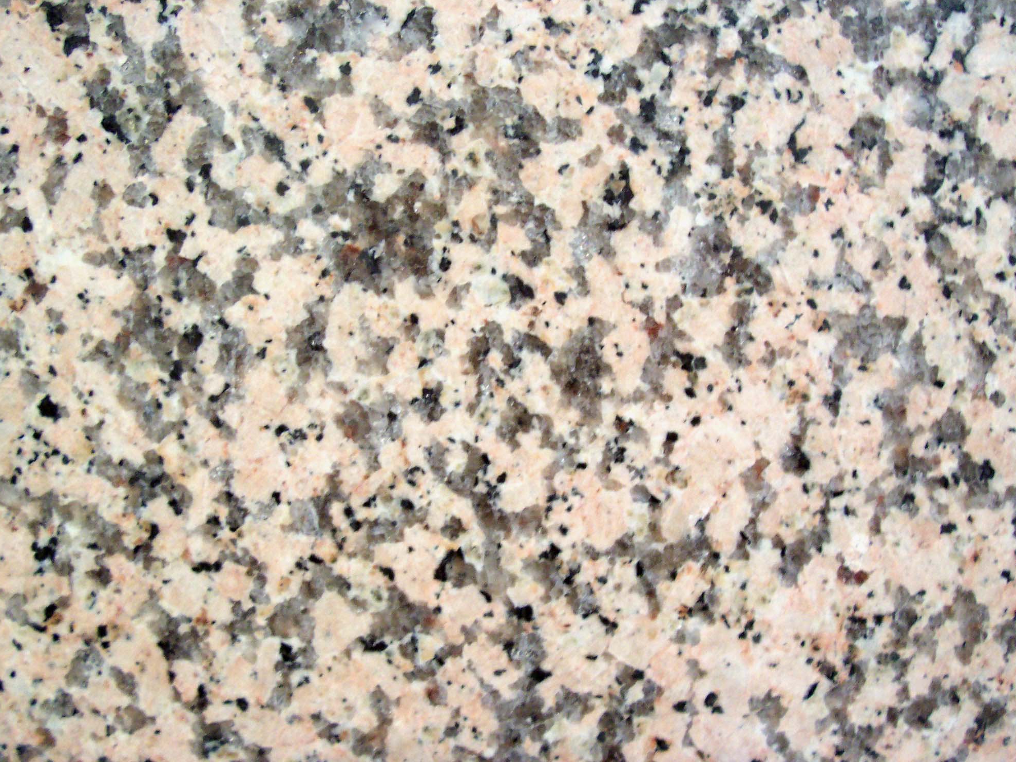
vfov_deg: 37.7
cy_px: 389
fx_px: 1115
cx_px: 510
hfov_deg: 49.0
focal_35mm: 38
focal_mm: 5.6
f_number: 2.8
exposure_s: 1/20
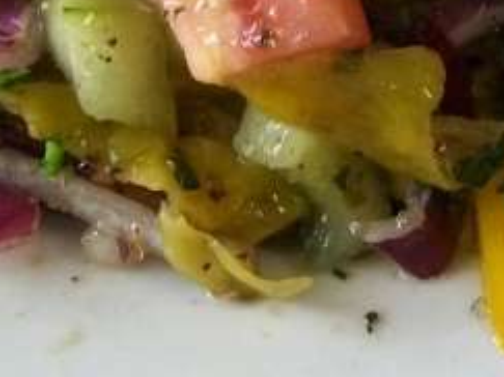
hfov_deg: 17.4
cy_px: -193
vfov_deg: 12.5
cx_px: 429
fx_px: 1630
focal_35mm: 112
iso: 160
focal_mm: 6.1
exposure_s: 1/60
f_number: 2.7
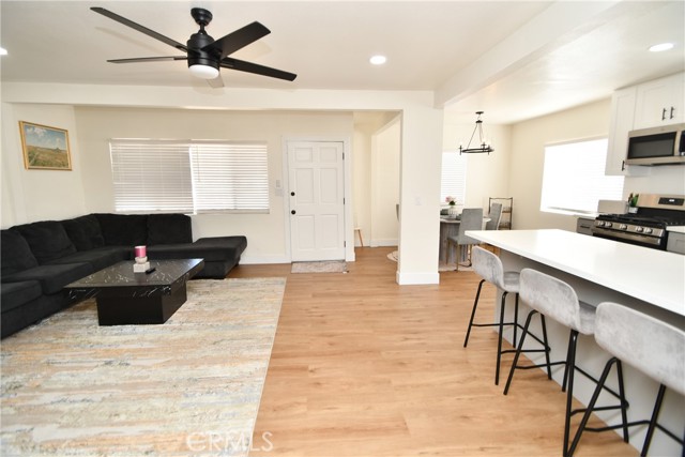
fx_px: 285
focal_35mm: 15
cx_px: 342
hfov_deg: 100.4
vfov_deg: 77.4
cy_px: 228
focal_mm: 10
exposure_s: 1/60
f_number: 4
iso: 220
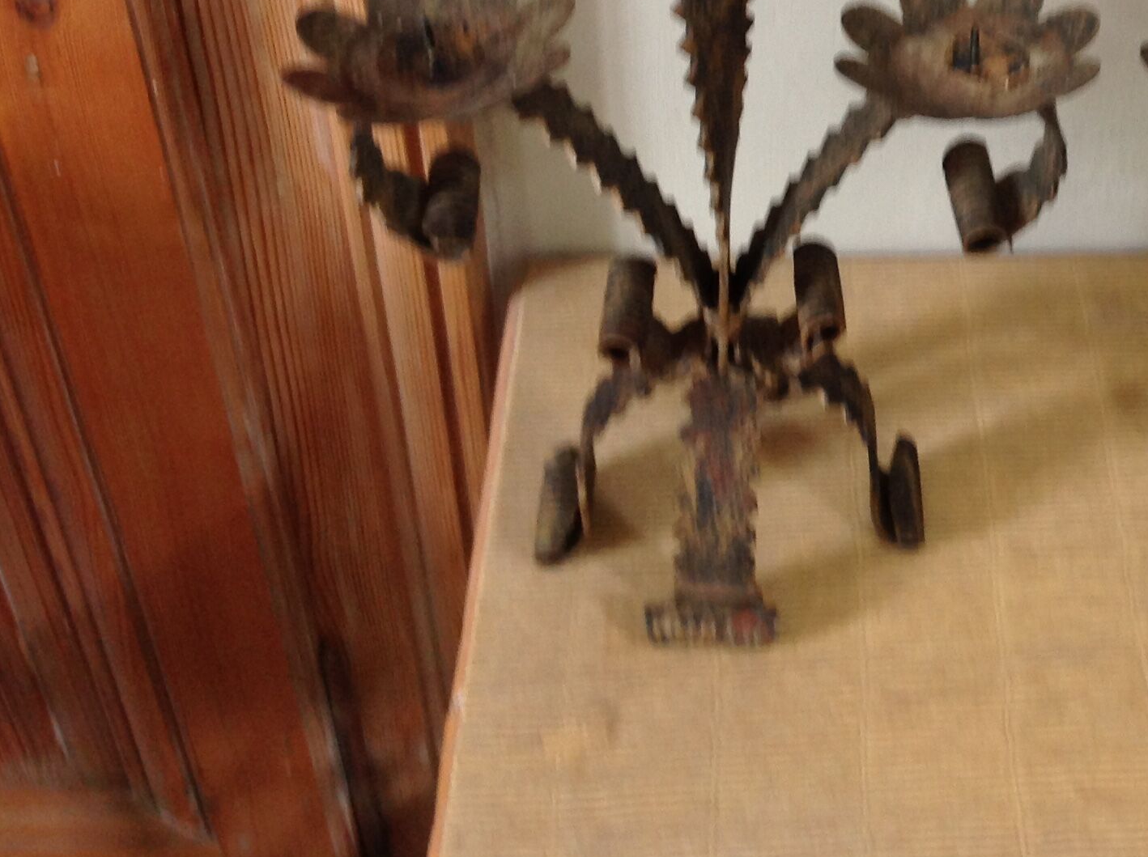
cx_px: 1048
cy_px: 97
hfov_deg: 29.0
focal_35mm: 64
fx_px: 2119
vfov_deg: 22.4
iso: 80
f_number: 2.4
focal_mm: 4.28
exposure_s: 1/15
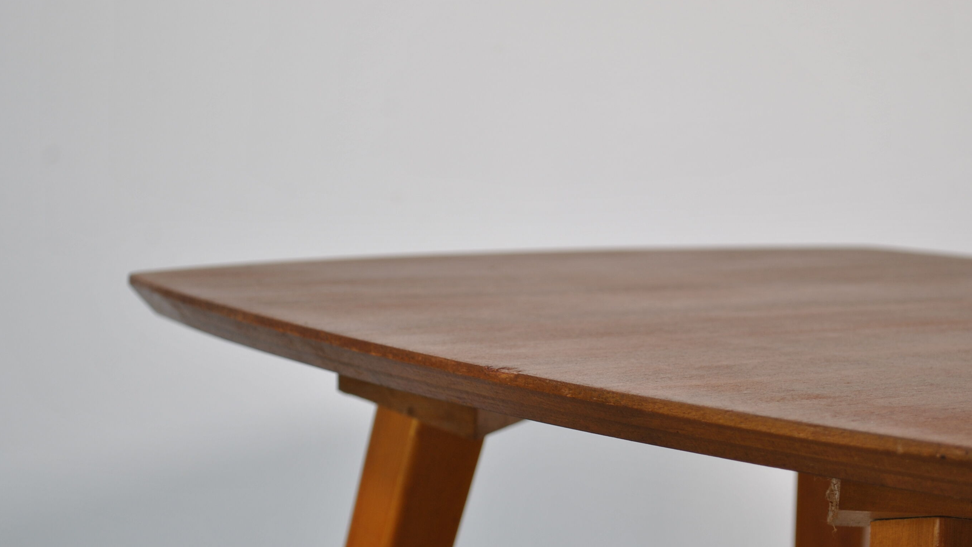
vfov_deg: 9.8
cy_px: 409
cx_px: 585
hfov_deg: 17.3
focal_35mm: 124
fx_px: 3190
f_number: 5.6
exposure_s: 1/40
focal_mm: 55
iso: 100
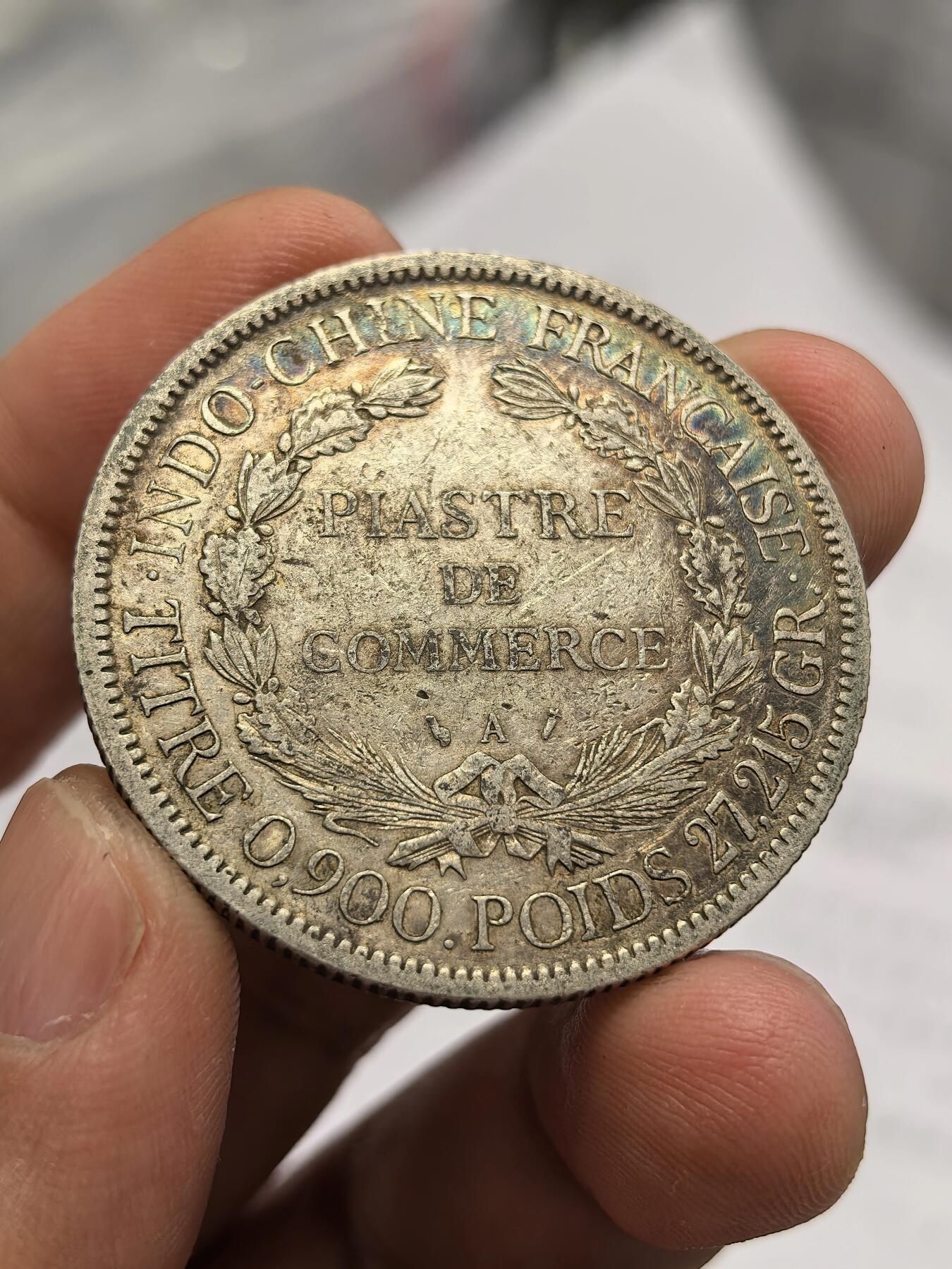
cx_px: 476
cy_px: 634
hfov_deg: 27.0
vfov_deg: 35.5
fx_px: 1980
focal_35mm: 54
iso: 250
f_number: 2
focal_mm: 6.98
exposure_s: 1/100
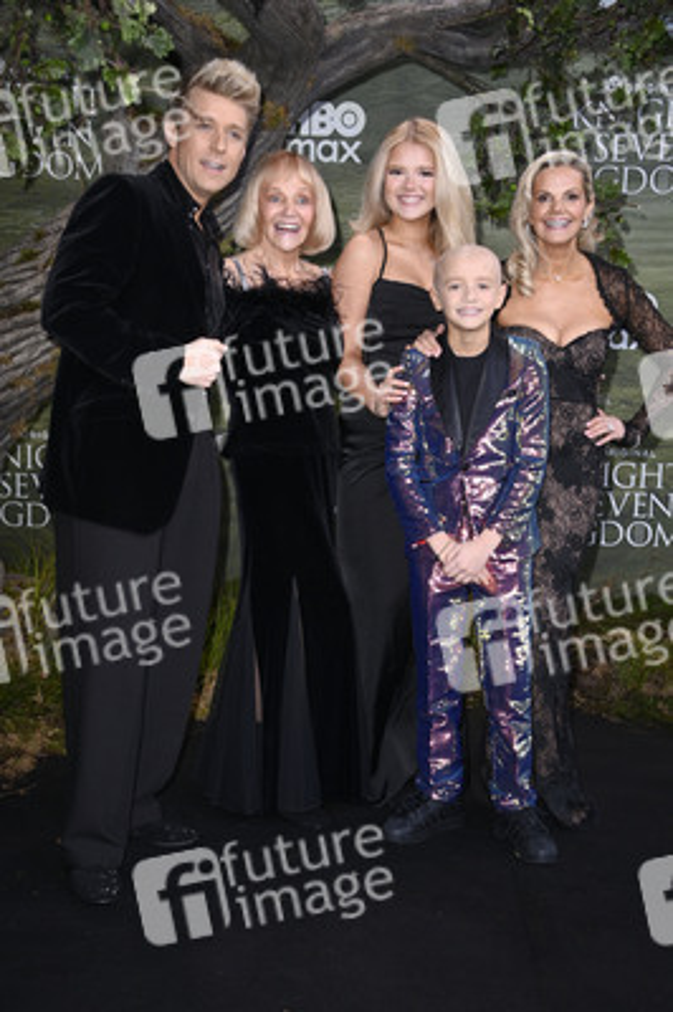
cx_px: 336
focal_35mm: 56
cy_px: 506
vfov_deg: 35.7
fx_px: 1573
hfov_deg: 24.2
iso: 640
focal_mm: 56
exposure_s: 1/250
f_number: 5.6
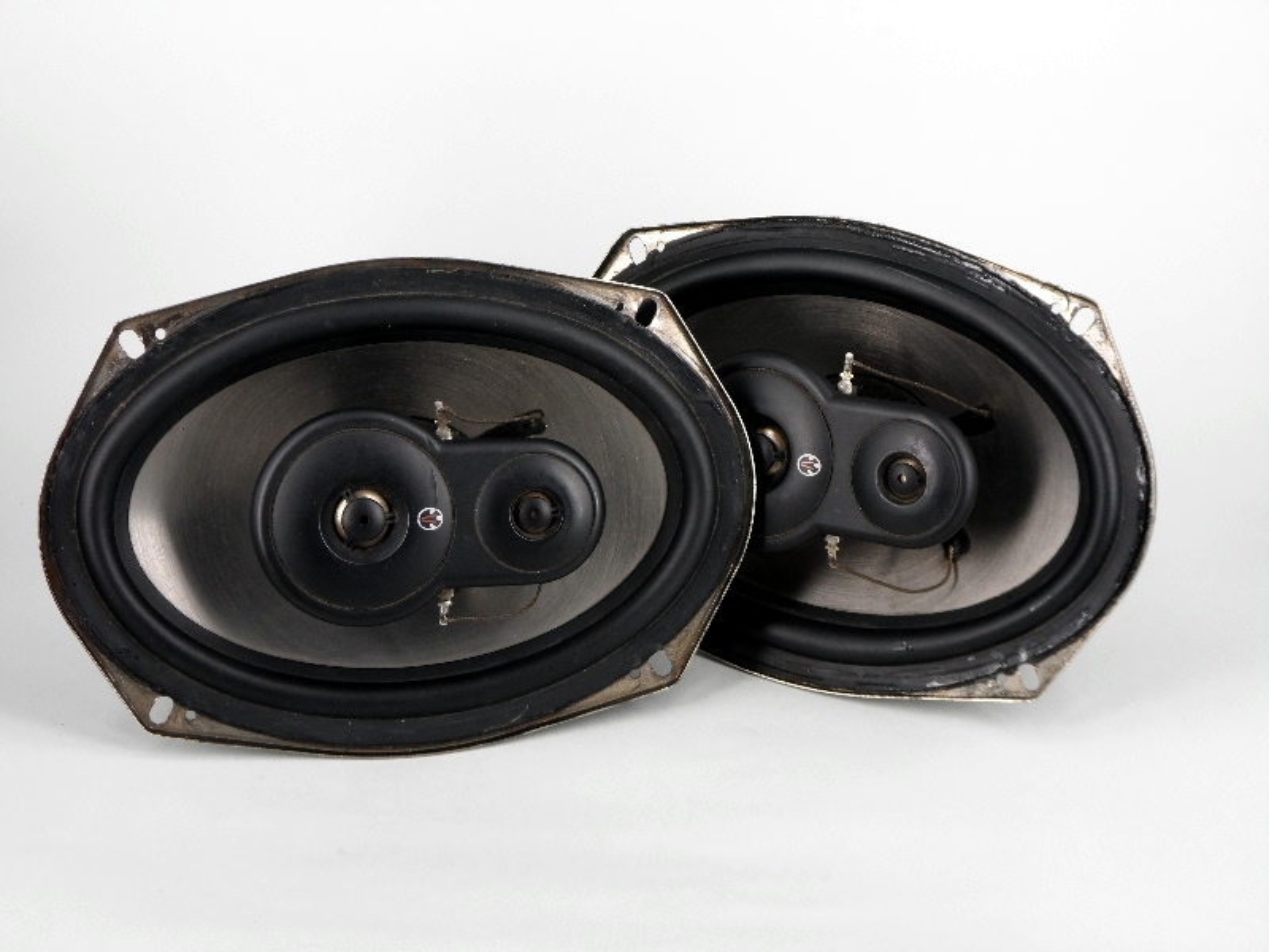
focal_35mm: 54
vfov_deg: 27.0
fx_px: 1980
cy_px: 476
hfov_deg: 35.5
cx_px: 634
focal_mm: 9.8
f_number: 4.1
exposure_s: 1/45
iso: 100
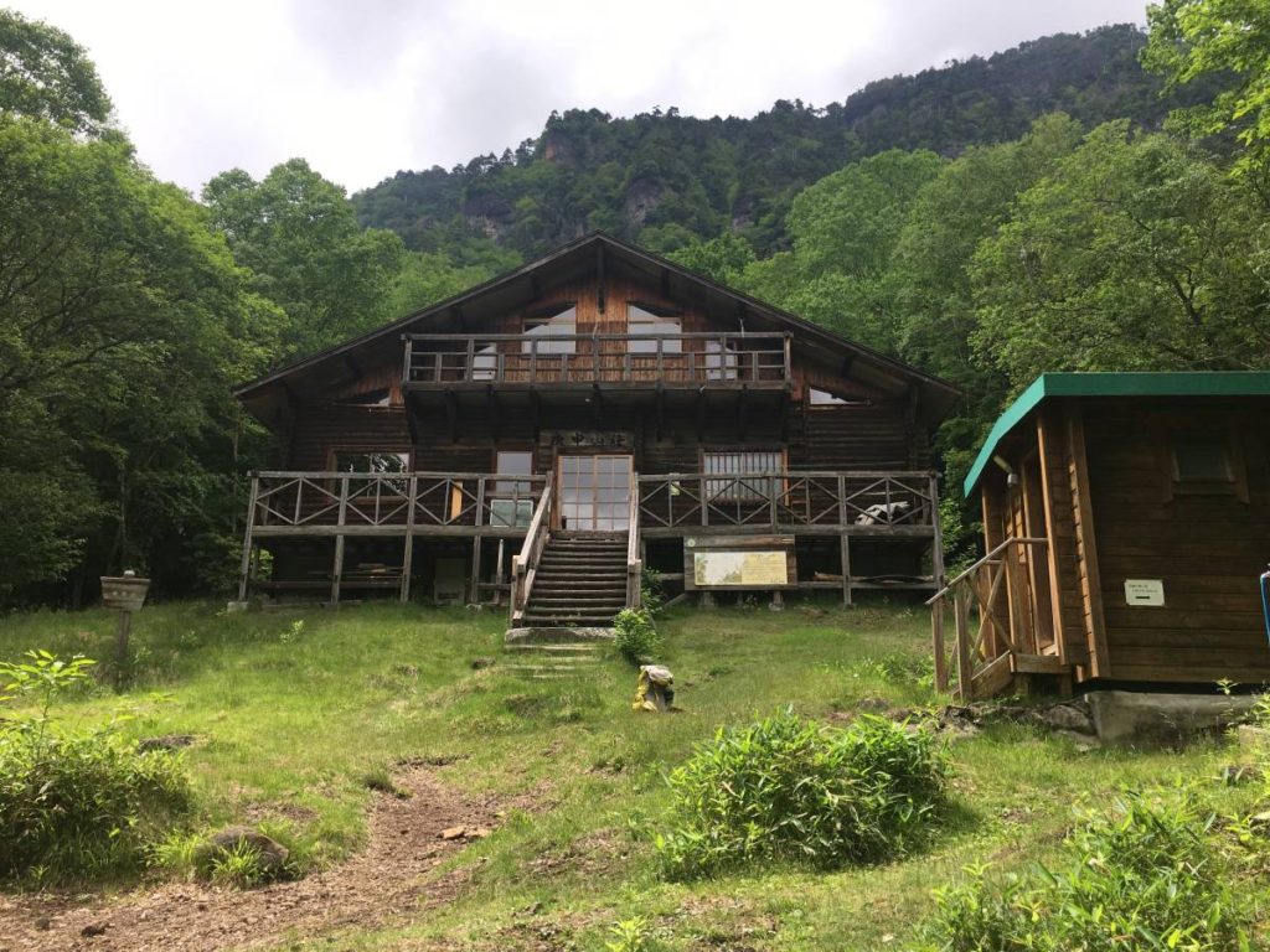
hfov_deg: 61.7
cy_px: 476
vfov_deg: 48.2
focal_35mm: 29
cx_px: 635
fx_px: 1064
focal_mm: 4.15
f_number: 2.2
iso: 25
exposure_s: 1/625
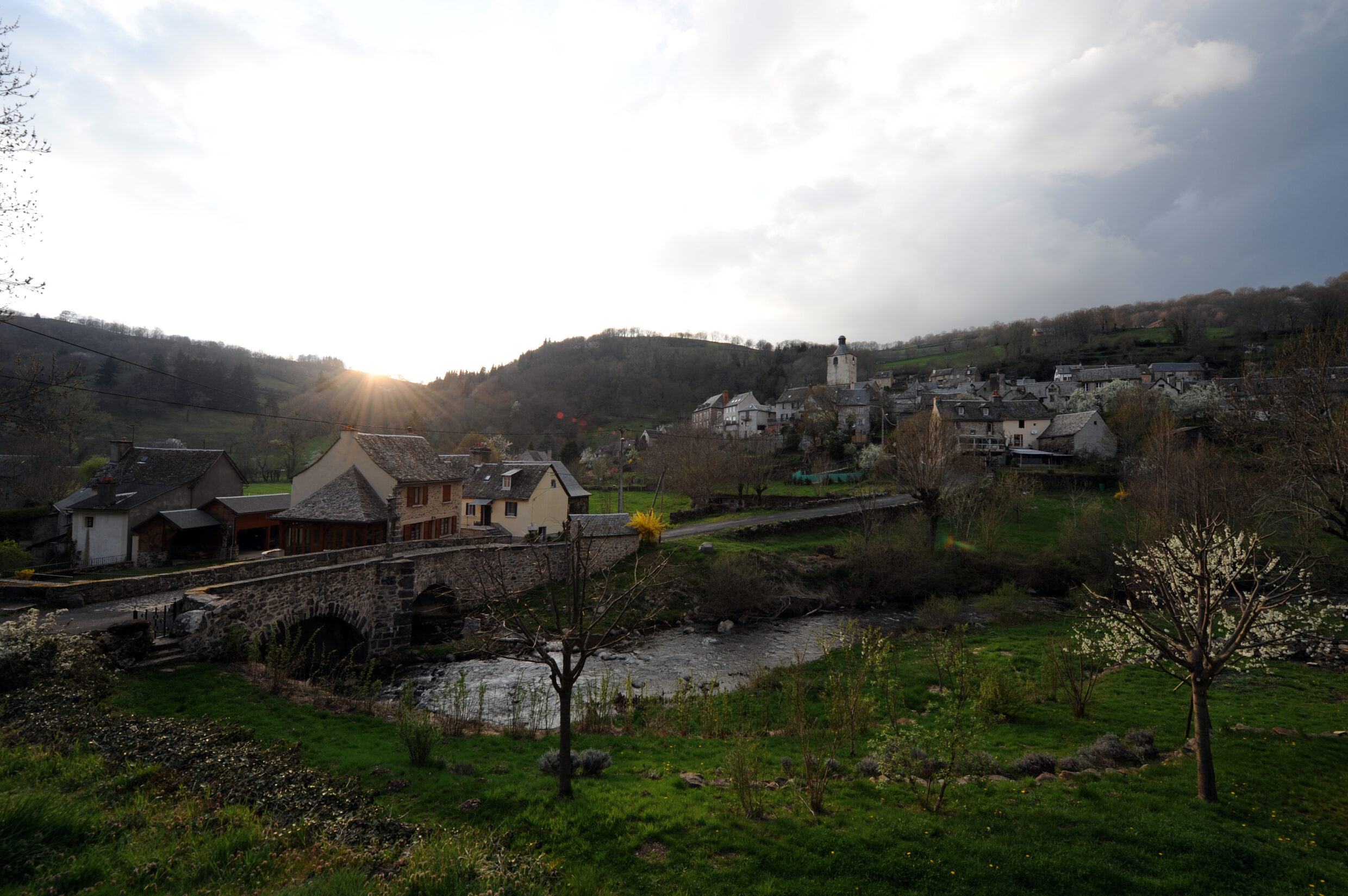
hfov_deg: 104.3
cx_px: 674
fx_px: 524
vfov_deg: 81.1
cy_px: 448
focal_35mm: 14
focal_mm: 14
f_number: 8
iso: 200
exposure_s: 1/160
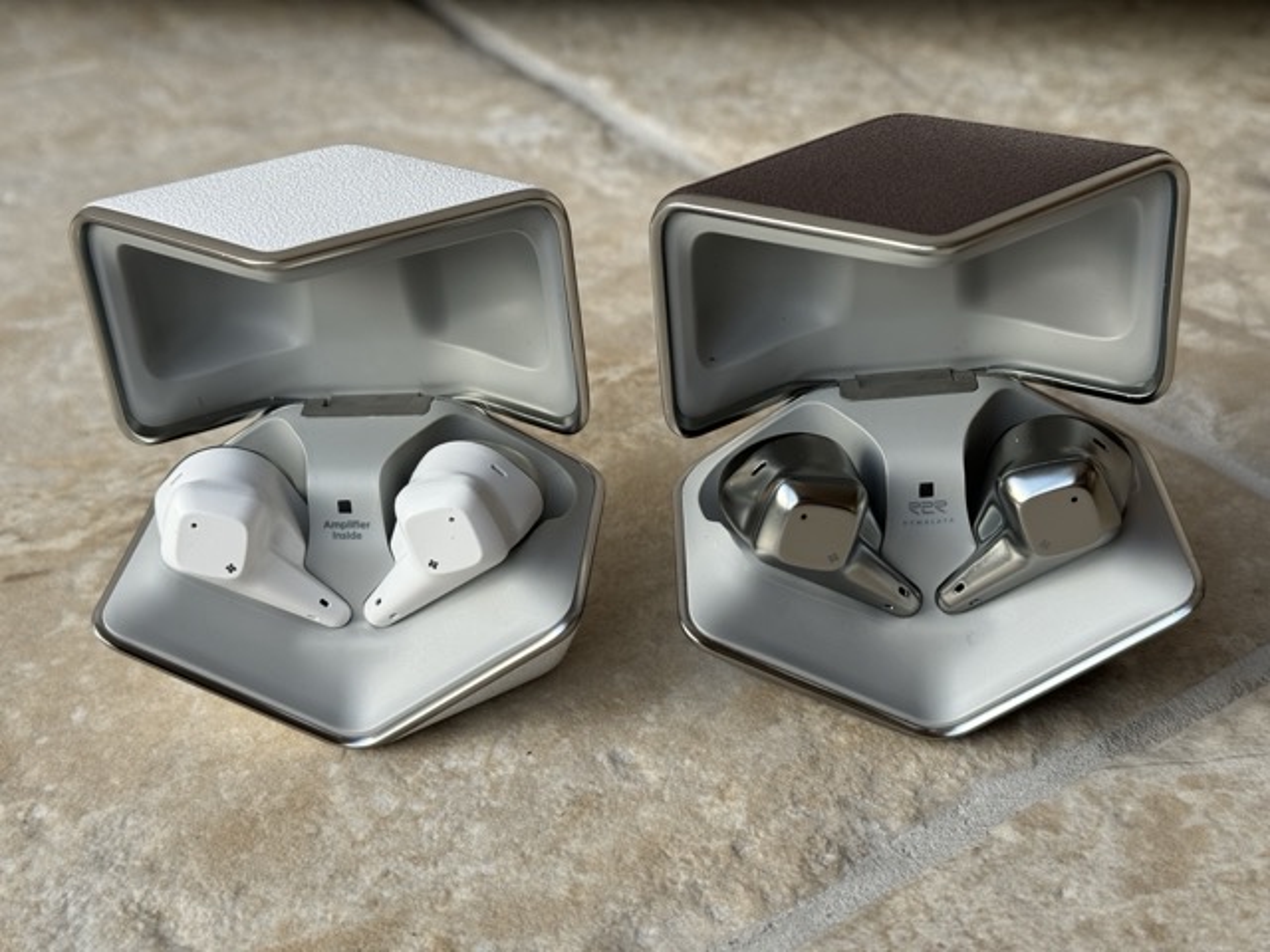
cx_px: 635
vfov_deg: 30.3
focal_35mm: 48
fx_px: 1761
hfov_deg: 39.7
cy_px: 476
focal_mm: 6.86
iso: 50
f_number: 1.78
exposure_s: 1/114
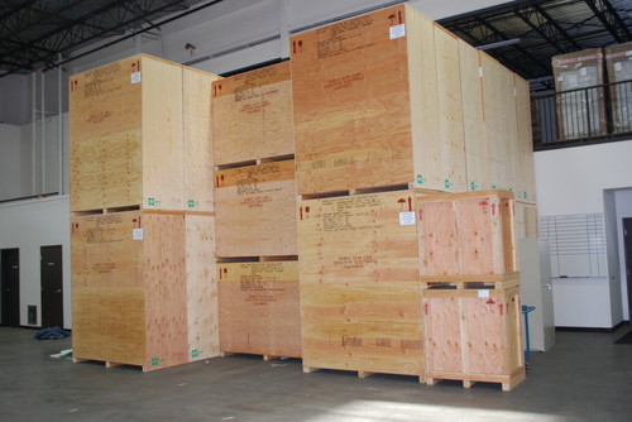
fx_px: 632
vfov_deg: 36.9
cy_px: 211
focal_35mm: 36
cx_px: 316
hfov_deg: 53.1
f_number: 4.2
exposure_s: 1/60
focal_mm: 24
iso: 450
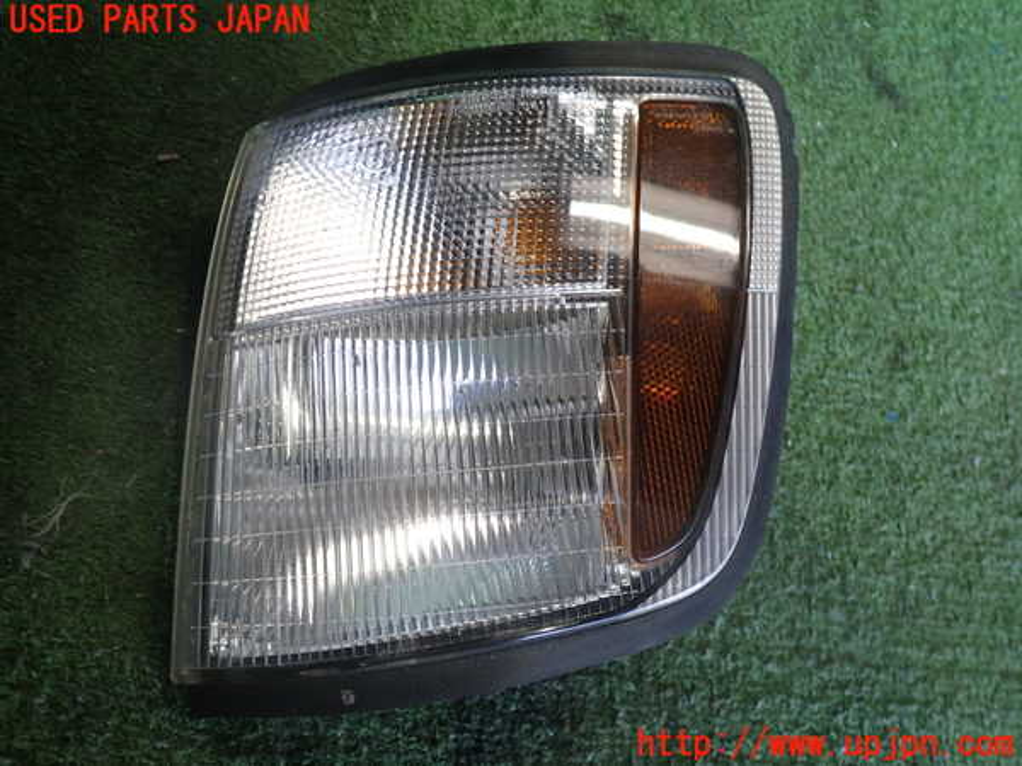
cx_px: 511
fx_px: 886
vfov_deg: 46.8
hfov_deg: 60.0
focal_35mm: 30
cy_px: 383
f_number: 2.3
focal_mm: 5.4
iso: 200
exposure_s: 1/60
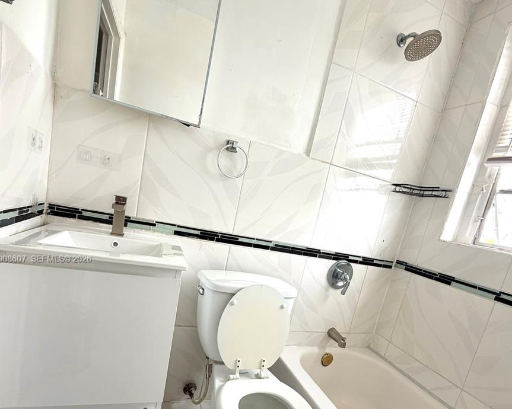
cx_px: 249
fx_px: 288
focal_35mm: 19
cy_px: 260
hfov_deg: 83.3
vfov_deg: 69.5
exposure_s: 1/121
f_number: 2.2
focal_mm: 2.22
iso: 125
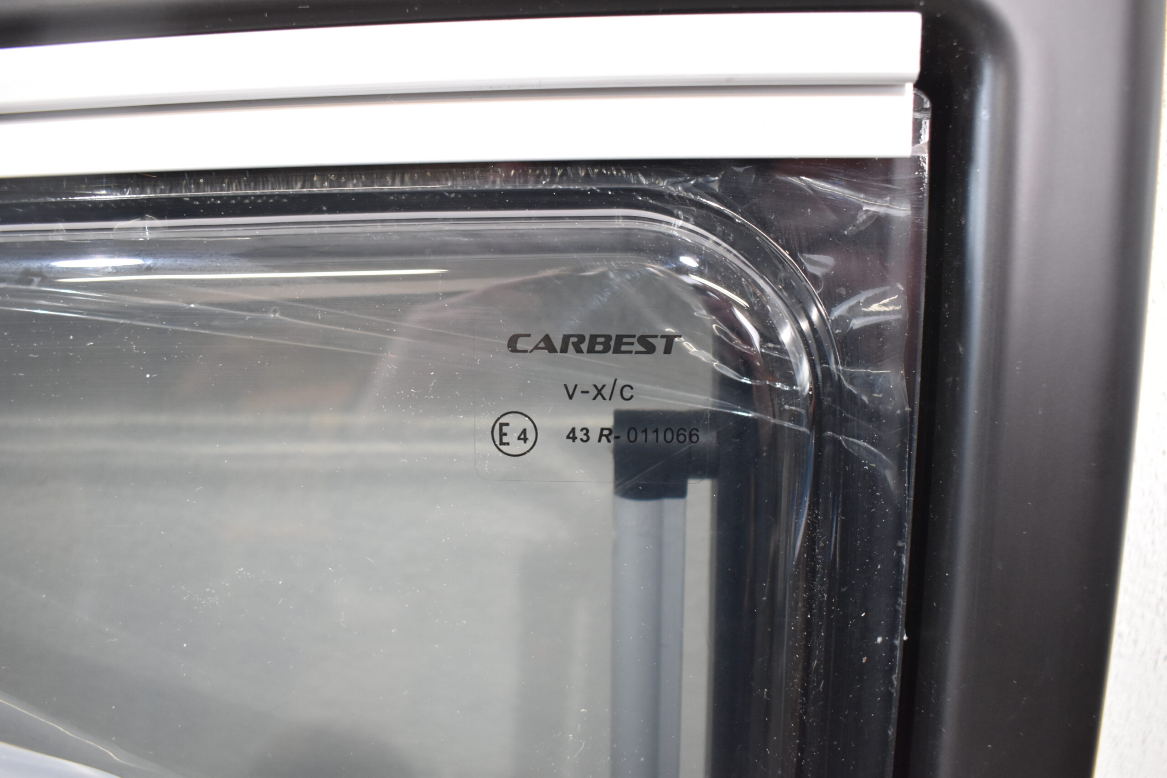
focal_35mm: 30
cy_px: 389
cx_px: 584
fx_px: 972
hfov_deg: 61.9
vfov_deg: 43.6
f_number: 4
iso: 1000
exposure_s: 1/60
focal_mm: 20
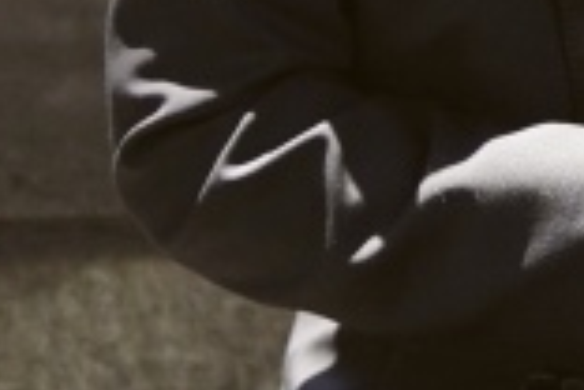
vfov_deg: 5.8
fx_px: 3747
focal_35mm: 231
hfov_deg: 8.4
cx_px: 1205
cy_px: -407
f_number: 1.4
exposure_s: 1/250
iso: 200
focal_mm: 30
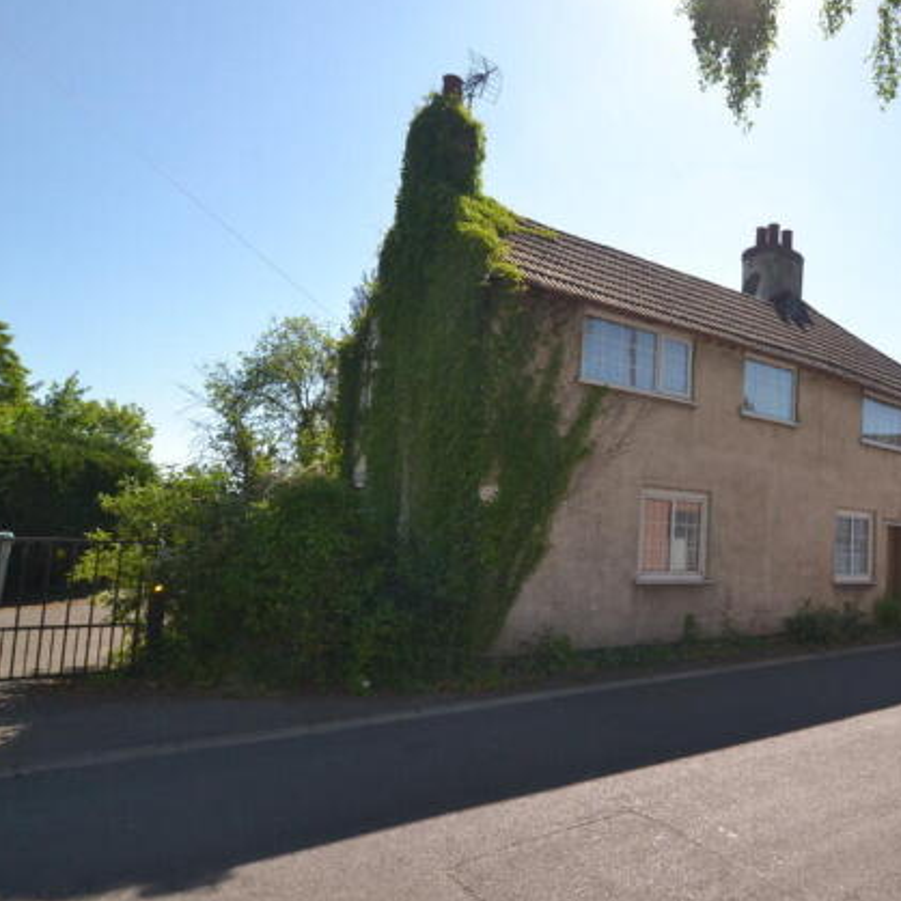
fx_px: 707
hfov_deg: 61.0
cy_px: 460
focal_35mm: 24
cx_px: 687
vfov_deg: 65.0
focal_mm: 12
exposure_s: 1/200
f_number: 11
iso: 400
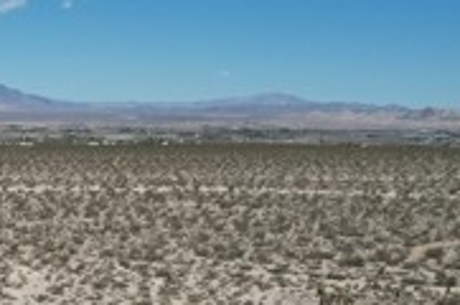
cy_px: 380
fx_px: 995
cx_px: -36
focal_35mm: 78
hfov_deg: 24.4
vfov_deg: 16.6
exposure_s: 1/3200
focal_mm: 8.38
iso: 100
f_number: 2.8
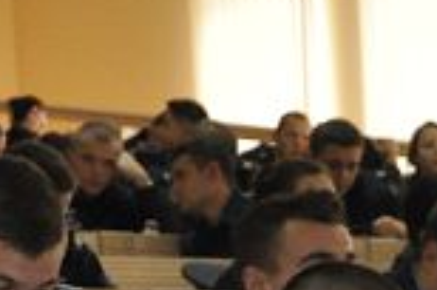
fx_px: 2895
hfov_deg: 8.6
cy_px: 765
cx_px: 446
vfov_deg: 5.5
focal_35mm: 239
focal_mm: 24
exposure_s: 1/60
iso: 1250
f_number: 4.5
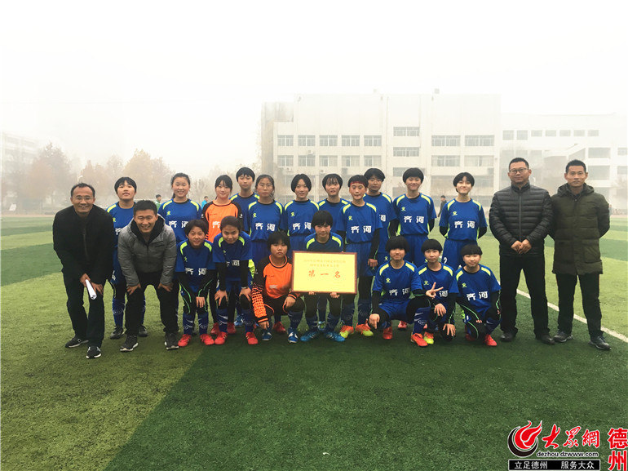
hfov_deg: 61.7
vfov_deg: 48.2
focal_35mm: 29
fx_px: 526
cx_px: 314
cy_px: 236
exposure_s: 1/33
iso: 25
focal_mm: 4.15
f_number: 2.2
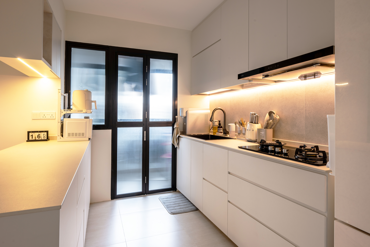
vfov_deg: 61.9
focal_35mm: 20
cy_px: 124
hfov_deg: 84.0
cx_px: 185
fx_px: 206
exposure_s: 1/1.67
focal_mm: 20
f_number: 11
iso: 100
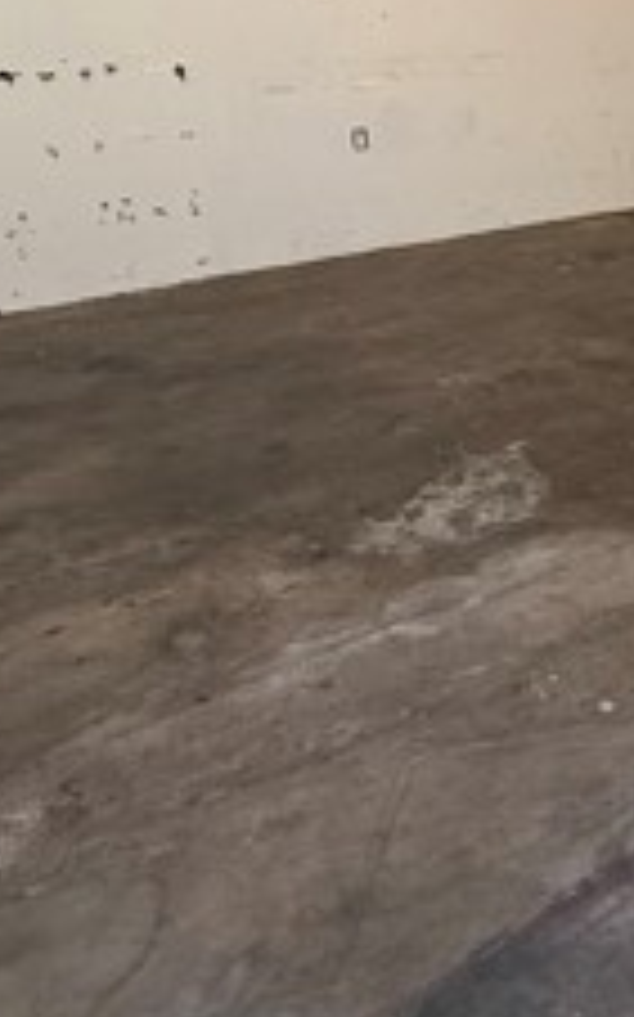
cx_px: 1079
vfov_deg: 43.5
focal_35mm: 42
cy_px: 117
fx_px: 1163
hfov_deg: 21.9
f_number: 2.2
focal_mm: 2.22
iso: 160
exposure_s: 1/99
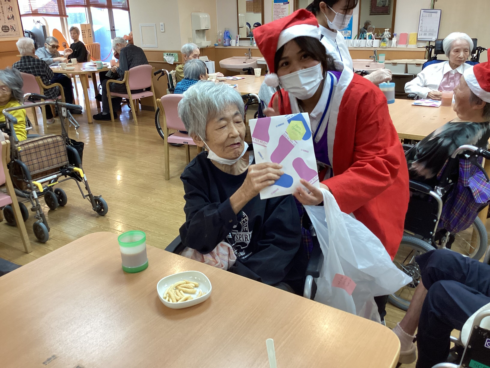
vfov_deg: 45.4
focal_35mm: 31
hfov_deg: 58.4
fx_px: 439
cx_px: 245
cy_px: 184
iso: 125
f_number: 2.4
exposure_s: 1/50
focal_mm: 3.3
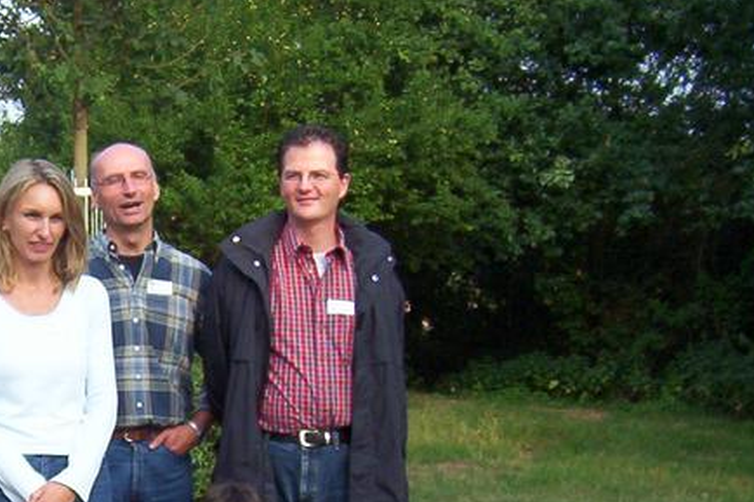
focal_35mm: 83
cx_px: 19
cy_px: 458
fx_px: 1738
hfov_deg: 23.6
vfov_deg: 16.2
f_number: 2.76
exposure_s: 1/436
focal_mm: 5.54
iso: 100
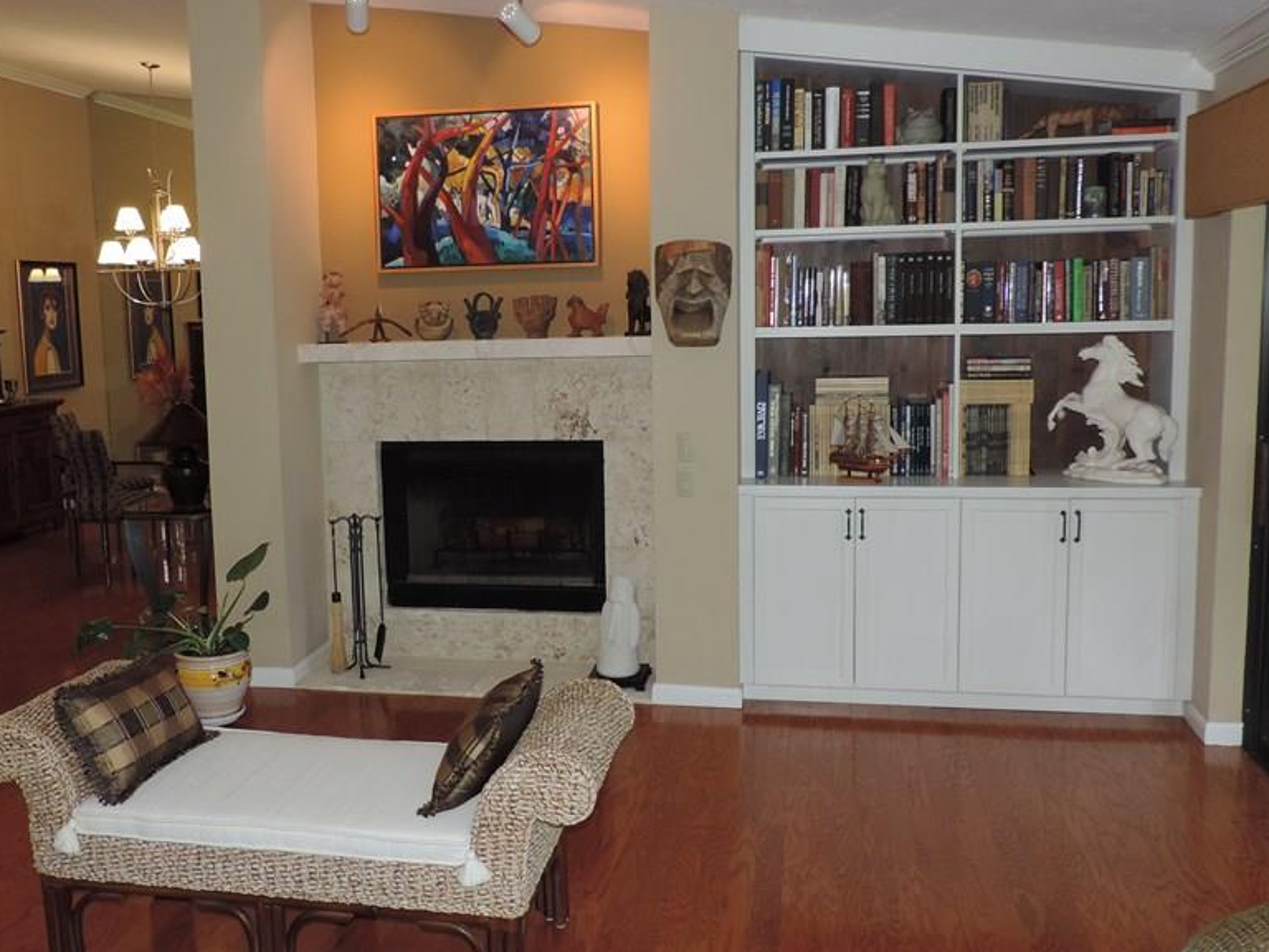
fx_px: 1173
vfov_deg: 44.1
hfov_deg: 56.6
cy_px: 445
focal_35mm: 32
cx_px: 544
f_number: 3
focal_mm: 4.3
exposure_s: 1/30
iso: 200
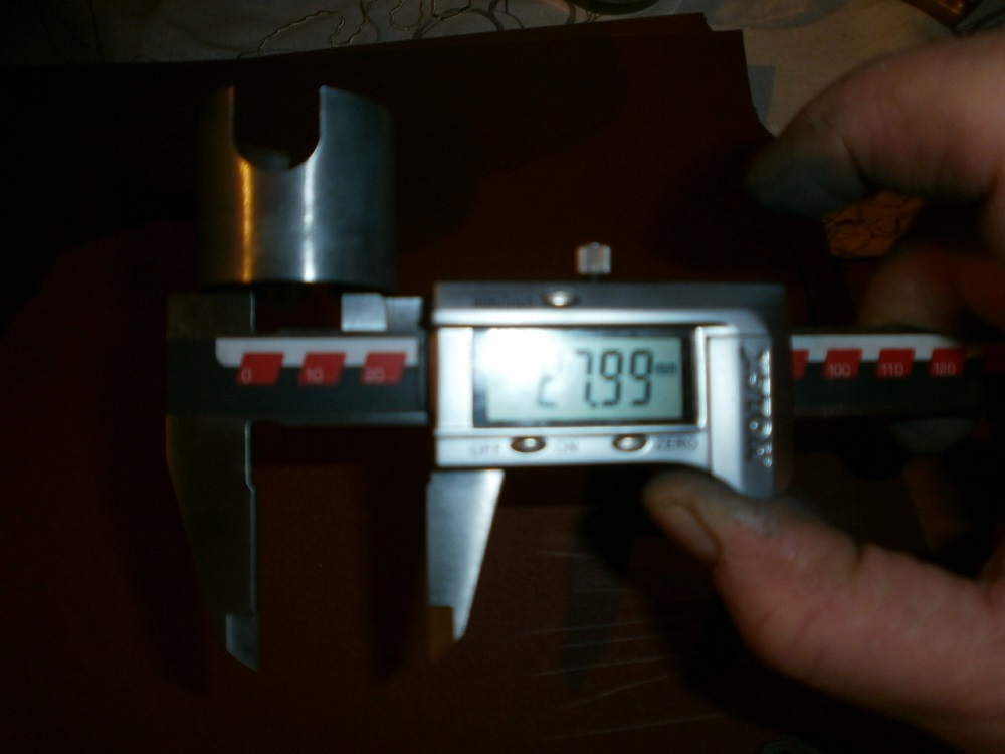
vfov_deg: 51.4
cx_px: 502
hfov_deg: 65.3
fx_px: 784
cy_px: 377
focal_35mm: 27
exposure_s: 1/30
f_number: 2.9
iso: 125
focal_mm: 4.8
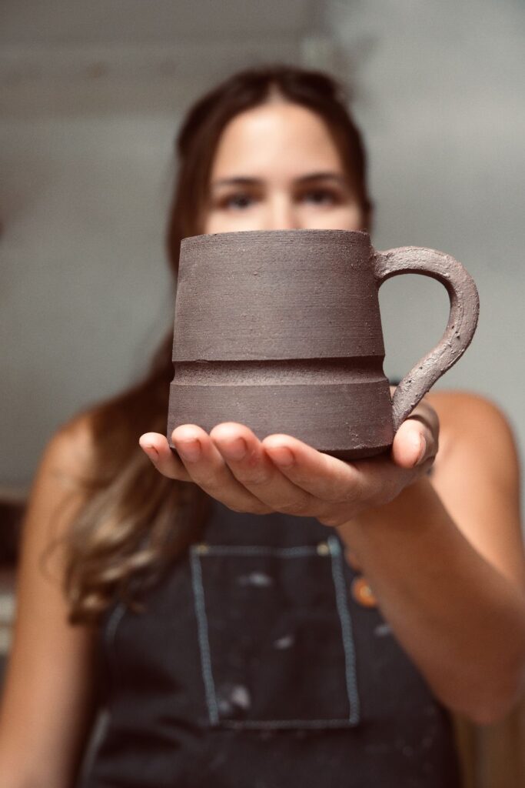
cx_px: 262
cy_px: 394
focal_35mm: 47
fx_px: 1028
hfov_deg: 28.7
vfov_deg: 41.9
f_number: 3.6
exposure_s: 1/100
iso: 1000
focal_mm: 31.5
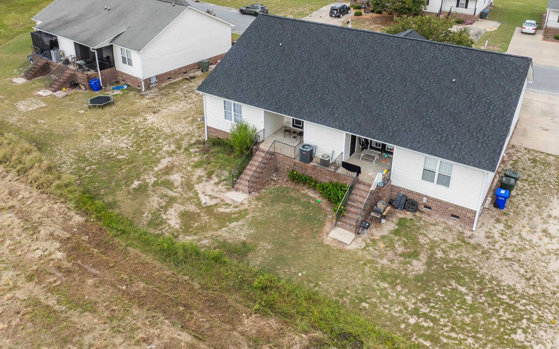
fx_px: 472
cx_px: 284
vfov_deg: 40.1
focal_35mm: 31
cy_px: 115
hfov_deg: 61.2
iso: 130
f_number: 2.8
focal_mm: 12.29
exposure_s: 1/1000
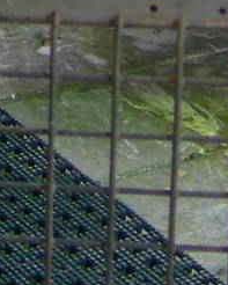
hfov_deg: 6.3
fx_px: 2032
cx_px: -113
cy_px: -389
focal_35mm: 241
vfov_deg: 7.5
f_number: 2.8
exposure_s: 1/24.4
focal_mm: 7.8
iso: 50
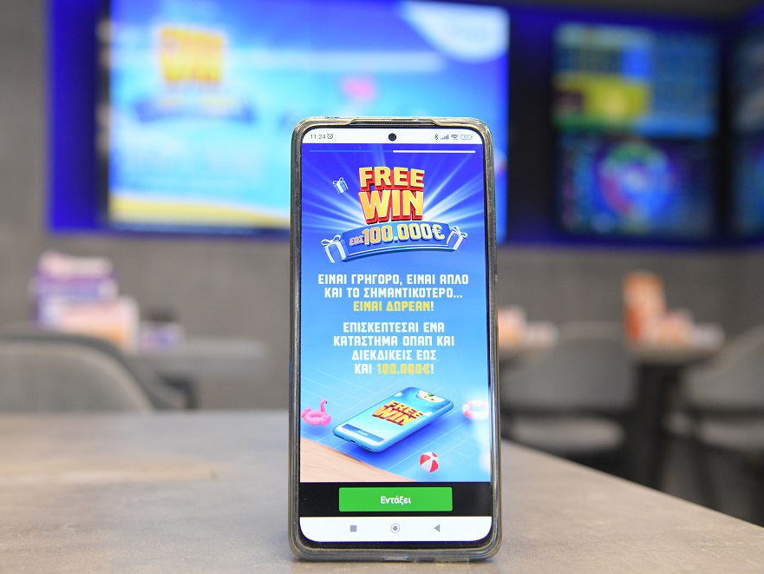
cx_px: 356
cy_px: 287
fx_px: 1060
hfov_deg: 39.6
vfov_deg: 30.3
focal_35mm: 48
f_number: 5
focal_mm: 44
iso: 3200
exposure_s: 1/400
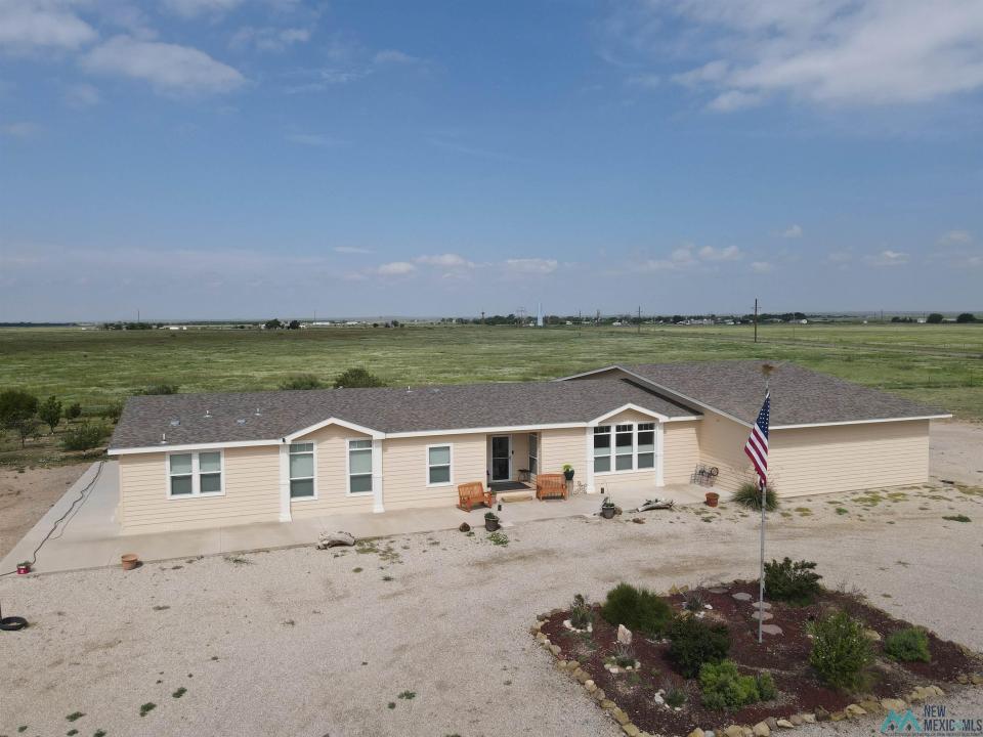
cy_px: 368
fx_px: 682
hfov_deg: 71.6
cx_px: 492
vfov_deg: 56.8
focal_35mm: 24
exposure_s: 1/1250
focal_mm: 4.5
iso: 100
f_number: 2.8
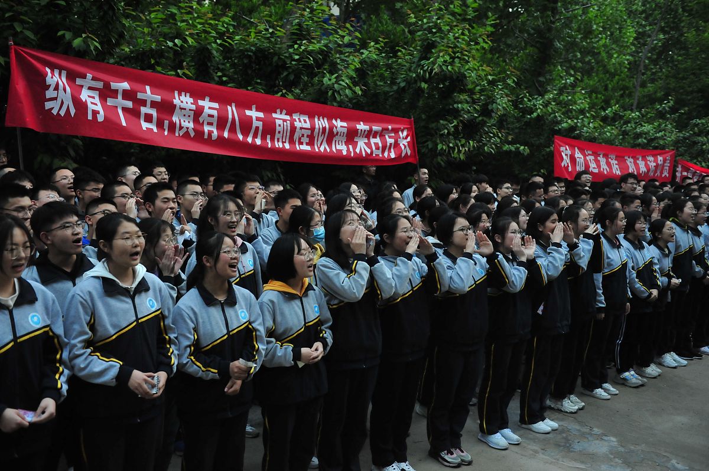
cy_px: 236
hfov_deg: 50.7
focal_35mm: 38
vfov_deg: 35.0
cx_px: 354
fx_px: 748
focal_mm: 38
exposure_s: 1/400
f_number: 4
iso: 3200
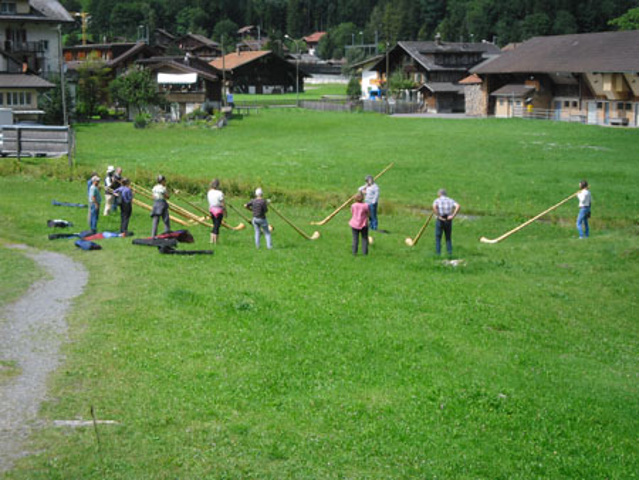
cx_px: 320
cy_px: 240
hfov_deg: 26.3
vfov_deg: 19.9
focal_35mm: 74
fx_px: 1367
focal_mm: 13.2
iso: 80
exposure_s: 1/394
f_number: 3.9
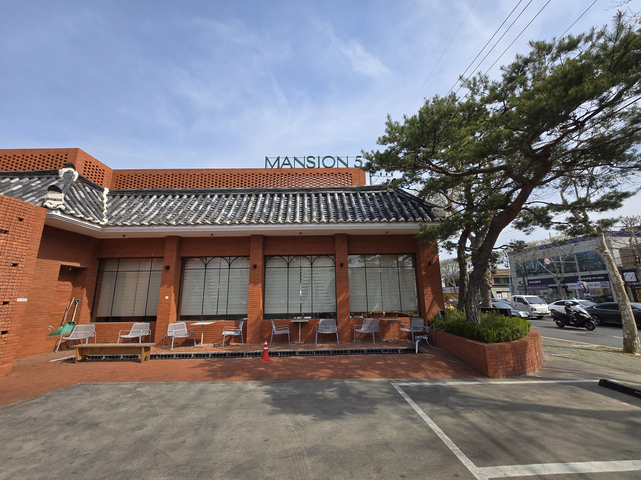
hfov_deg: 106.2
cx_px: 320
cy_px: 240
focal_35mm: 13
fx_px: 241
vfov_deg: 89.9
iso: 25
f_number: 2.2
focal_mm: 1.7
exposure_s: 1/1135
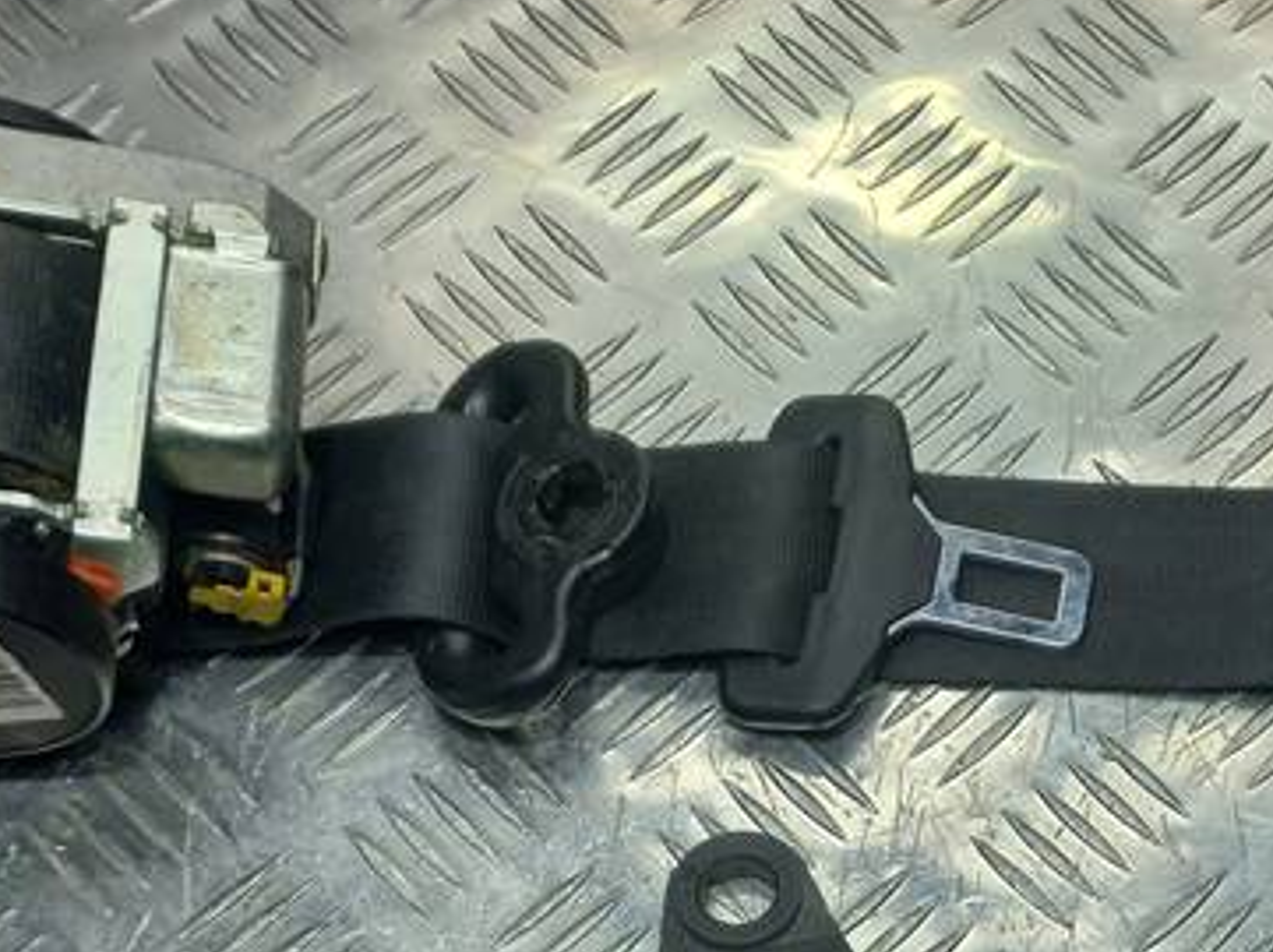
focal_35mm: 71
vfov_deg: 19.7
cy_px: 1072
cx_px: 970
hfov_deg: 27.0
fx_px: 2608
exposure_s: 1/100
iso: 25
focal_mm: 4.6
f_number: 1.8
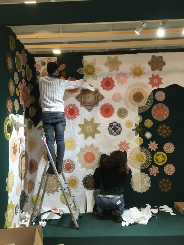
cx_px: 92
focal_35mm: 29
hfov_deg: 48.2
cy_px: 122
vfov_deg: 61.7
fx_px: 206
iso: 100
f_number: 2.2
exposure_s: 1/33
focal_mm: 4.15
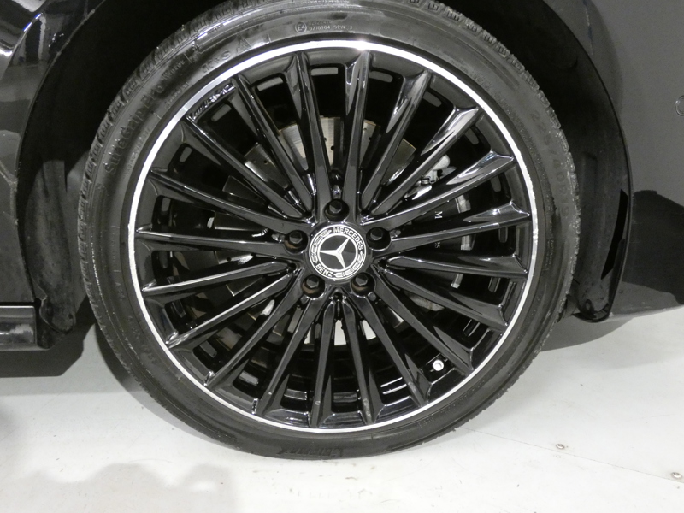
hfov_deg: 56.8
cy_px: 256
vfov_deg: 44.2
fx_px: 632
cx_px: 342
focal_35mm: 32
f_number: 3.4
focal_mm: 5.8
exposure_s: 1/20
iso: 1600
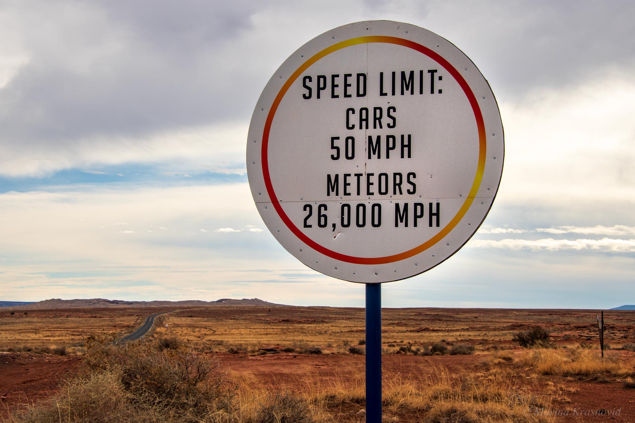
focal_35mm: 72
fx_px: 1269
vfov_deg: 18.9
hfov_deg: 28.1
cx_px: 318
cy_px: 212
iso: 200
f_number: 11
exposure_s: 1/320
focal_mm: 48
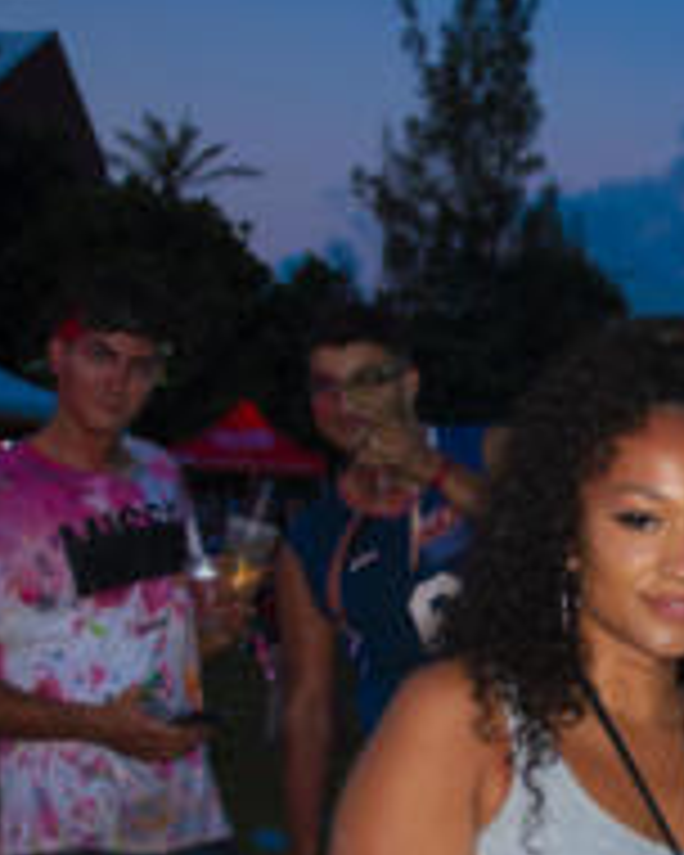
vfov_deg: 18.3
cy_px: 641
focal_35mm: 104
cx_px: 716
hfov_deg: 14.5
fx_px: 2632
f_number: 4.5
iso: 200
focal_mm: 28
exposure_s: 1/60
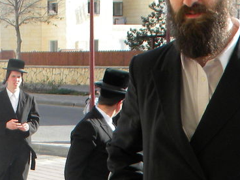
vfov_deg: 10.5
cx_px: -37
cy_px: 263
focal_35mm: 137
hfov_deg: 14.0
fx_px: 950
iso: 125
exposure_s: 1/390
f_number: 3.7
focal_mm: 6.4
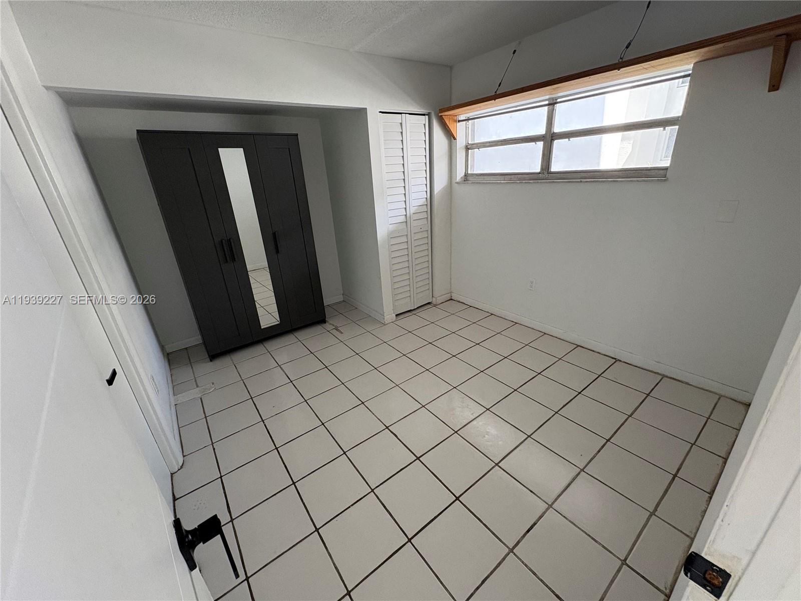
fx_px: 324
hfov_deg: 102.1
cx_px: 400
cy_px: 300
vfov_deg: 85.7
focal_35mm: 14
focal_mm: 2.22
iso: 200
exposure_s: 1/99
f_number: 2.2
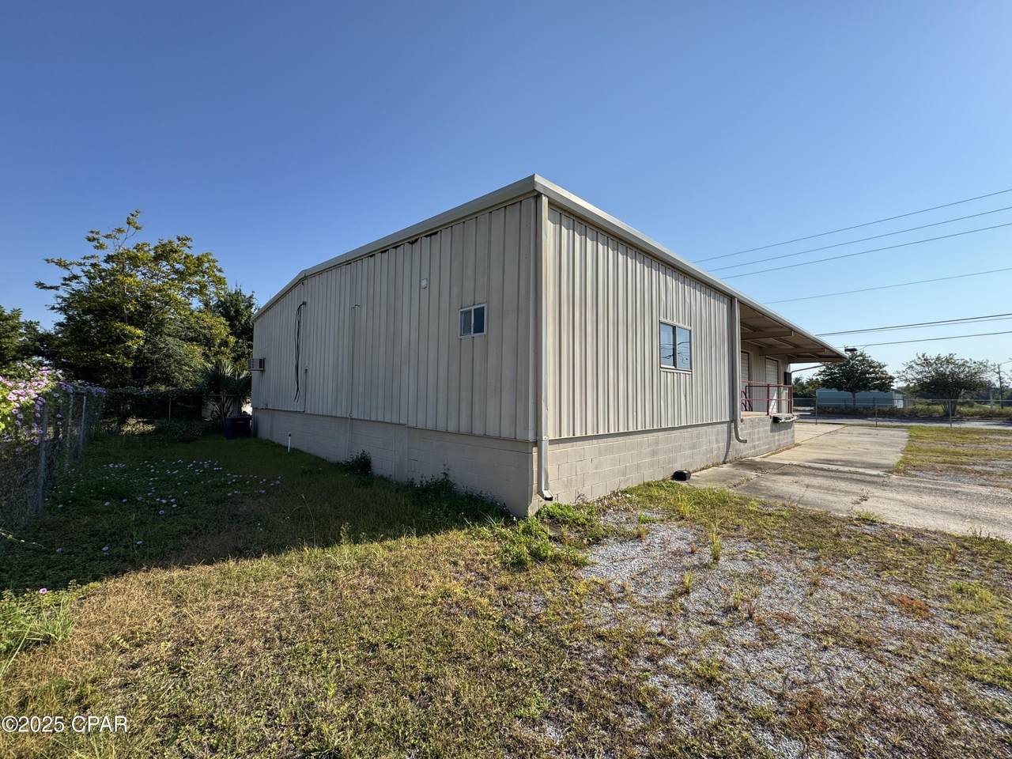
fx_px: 409
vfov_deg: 85.7
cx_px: 506
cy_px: 380
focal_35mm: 14
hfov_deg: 102.1
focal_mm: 2.22
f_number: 2.2
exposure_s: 1/1672
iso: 40
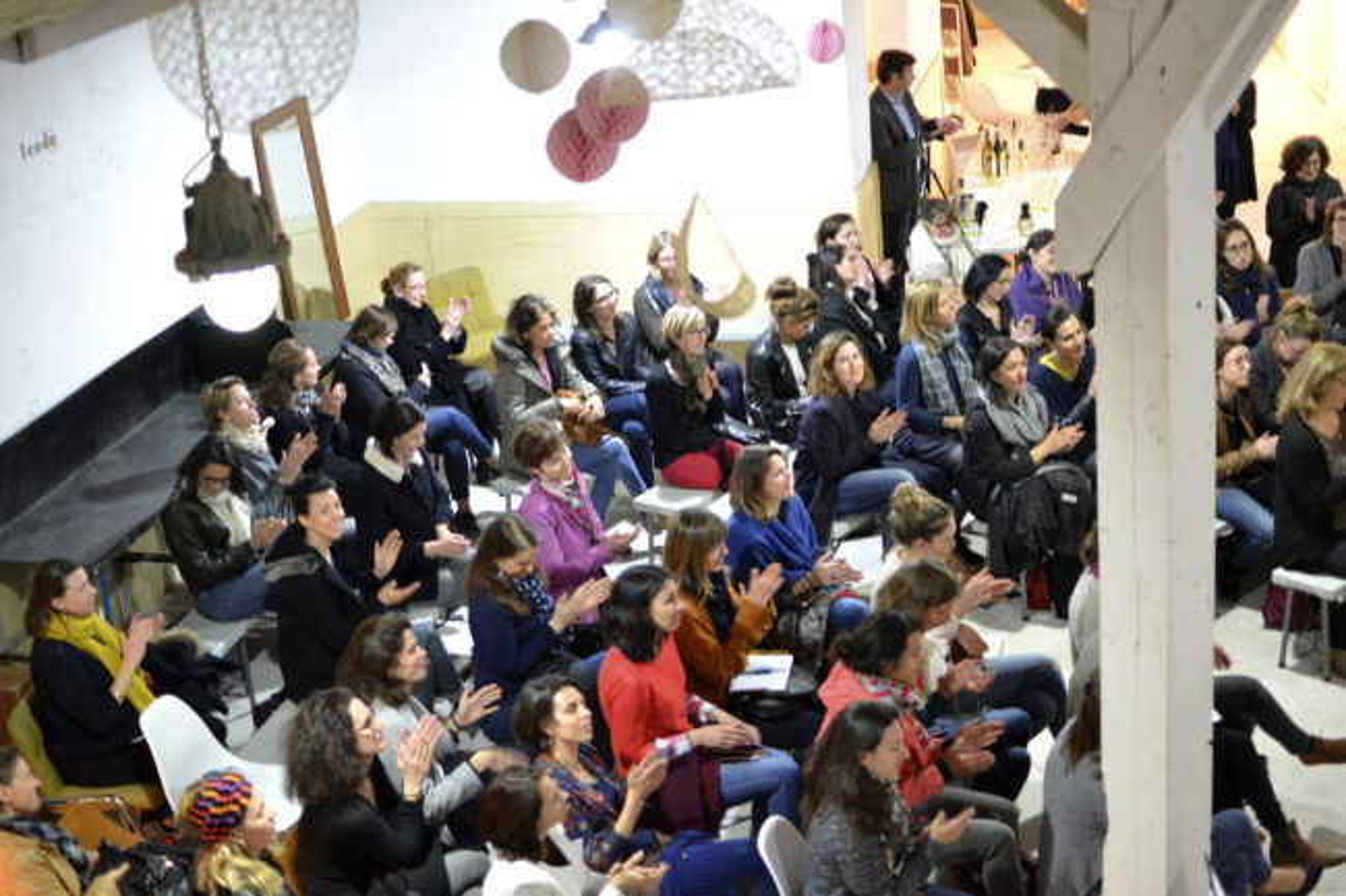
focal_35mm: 52
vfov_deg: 25.7
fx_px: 1962
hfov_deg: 37.9
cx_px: 673
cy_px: 448
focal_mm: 35
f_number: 1.8
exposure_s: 1/40
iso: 1600
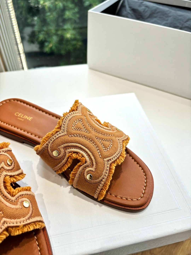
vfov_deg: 67.3
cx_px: 96
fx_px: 191
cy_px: 128
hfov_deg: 53.1
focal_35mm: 26
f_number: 1.6
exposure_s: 1/255
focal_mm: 5.96
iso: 40
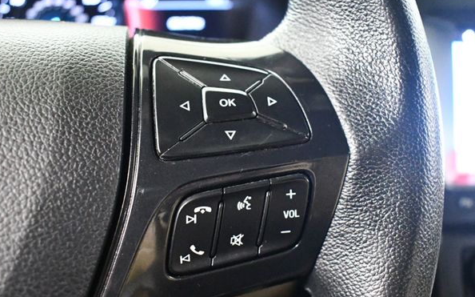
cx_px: 232
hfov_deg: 45.3
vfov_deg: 29.2
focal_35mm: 44
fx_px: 569
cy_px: 162
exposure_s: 1/60
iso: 11400
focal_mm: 20
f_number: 3.5
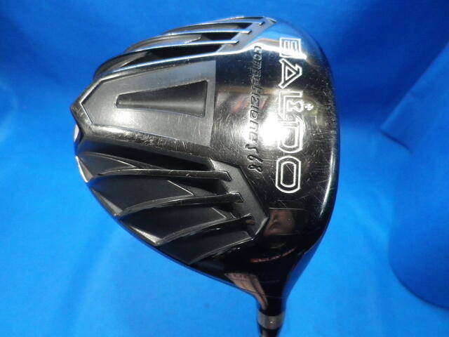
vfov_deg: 54.9
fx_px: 324
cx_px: 224
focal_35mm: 25
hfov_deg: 69.4
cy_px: 168
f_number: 3.5
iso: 400
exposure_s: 1/30
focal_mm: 4.5
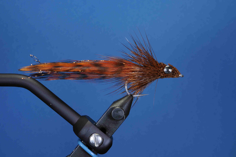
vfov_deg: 16.5
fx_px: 540
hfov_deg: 24.6
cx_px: 118
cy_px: 78
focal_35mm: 82
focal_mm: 55
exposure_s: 1/8
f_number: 18
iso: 250
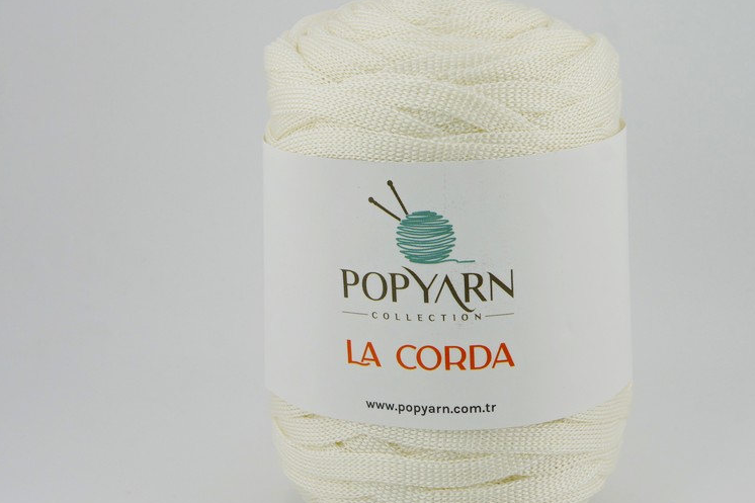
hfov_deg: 26.6
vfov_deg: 17.9
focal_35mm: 76
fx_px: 1593
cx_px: 451
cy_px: 269
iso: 200
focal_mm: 42
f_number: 8
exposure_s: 1/400
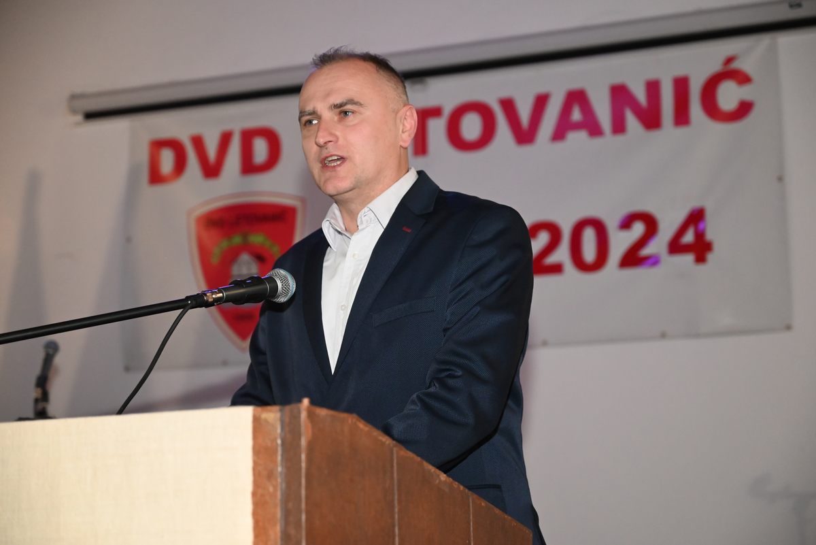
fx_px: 1587
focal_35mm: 70
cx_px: 408
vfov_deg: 19.5
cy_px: 272
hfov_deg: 28.8
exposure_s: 1/60
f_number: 4
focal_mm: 70
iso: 3200
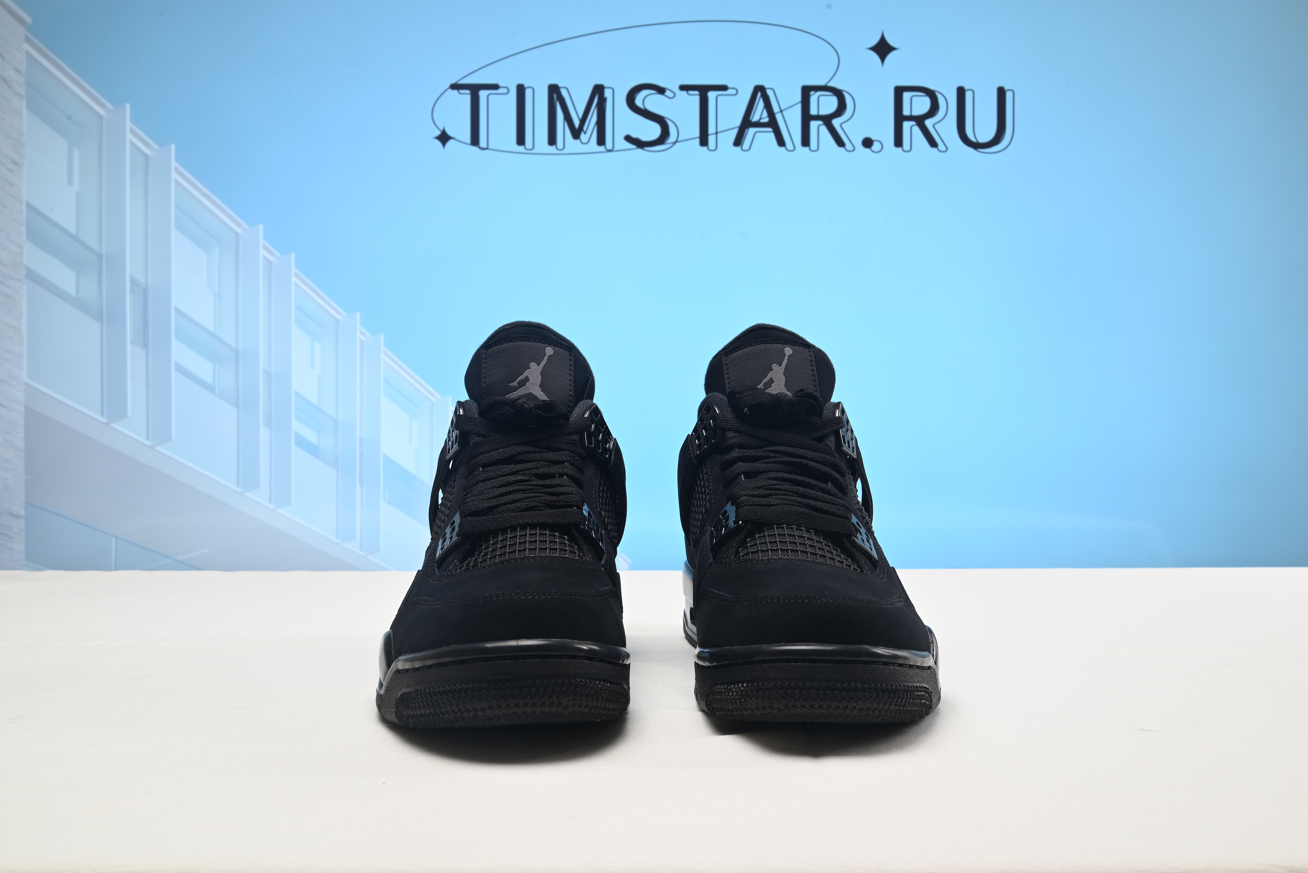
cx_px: 654
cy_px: 436
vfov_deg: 41.1
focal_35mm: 32
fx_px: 1163
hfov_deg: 58.7
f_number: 16
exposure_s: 1/2
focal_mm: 32
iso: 100
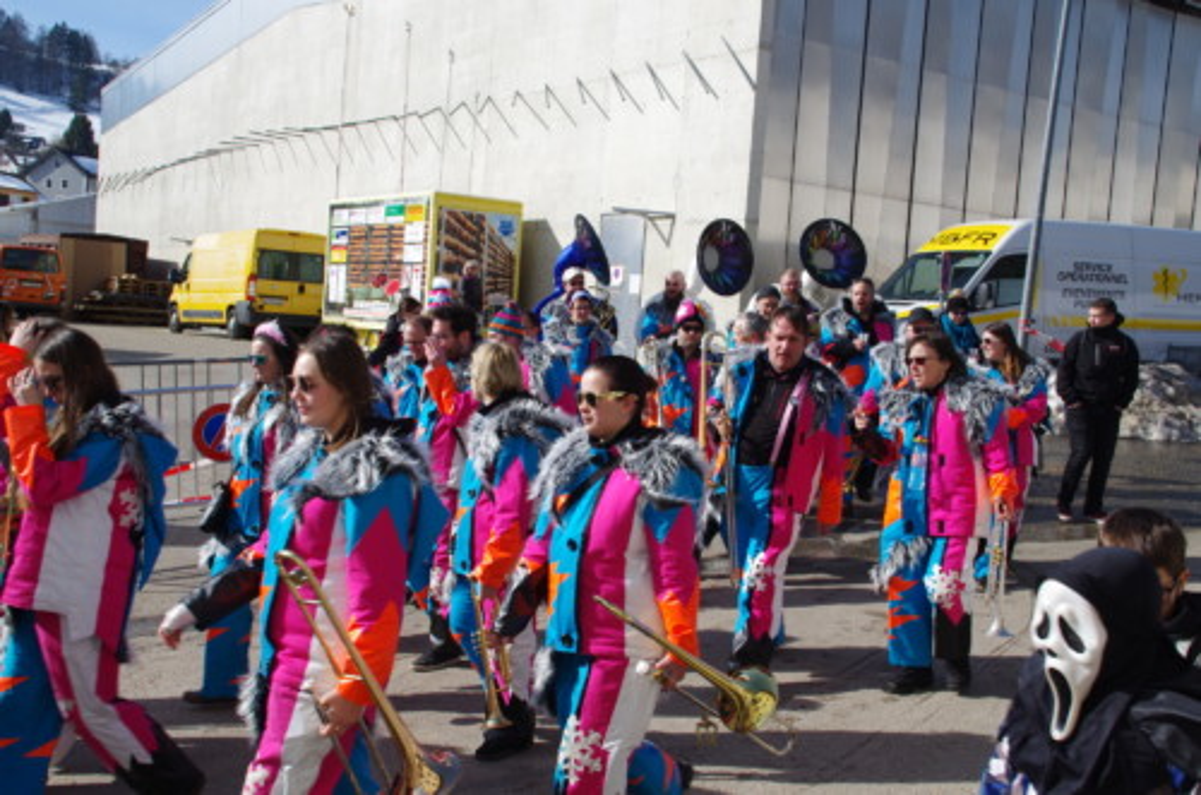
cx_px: 600
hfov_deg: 46.5
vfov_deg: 31.7
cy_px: 398
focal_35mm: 42
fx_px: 1398
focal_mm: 28
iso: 100
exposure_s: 1/160
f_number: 11
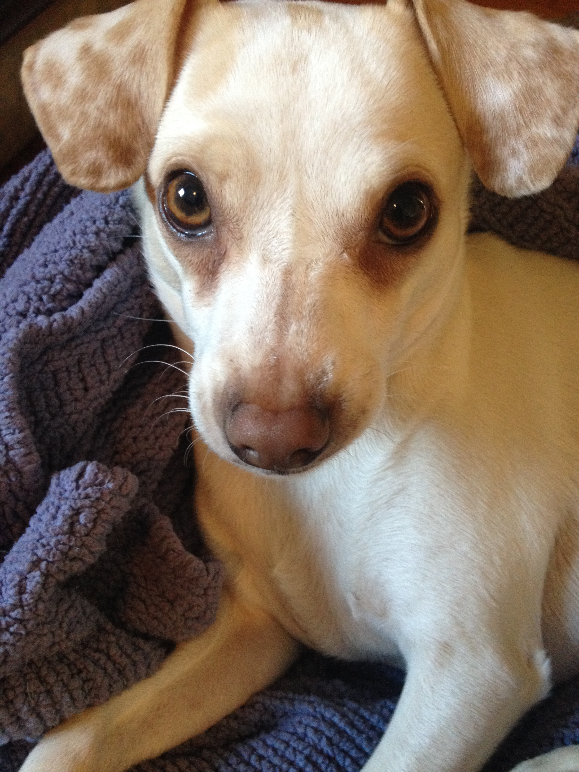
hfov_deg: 40.7
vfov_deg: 52.6
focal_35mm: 35
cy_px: 386
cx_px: 290
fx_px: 781
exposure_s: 1/20
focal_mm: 4.28
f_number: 2.4
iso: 320
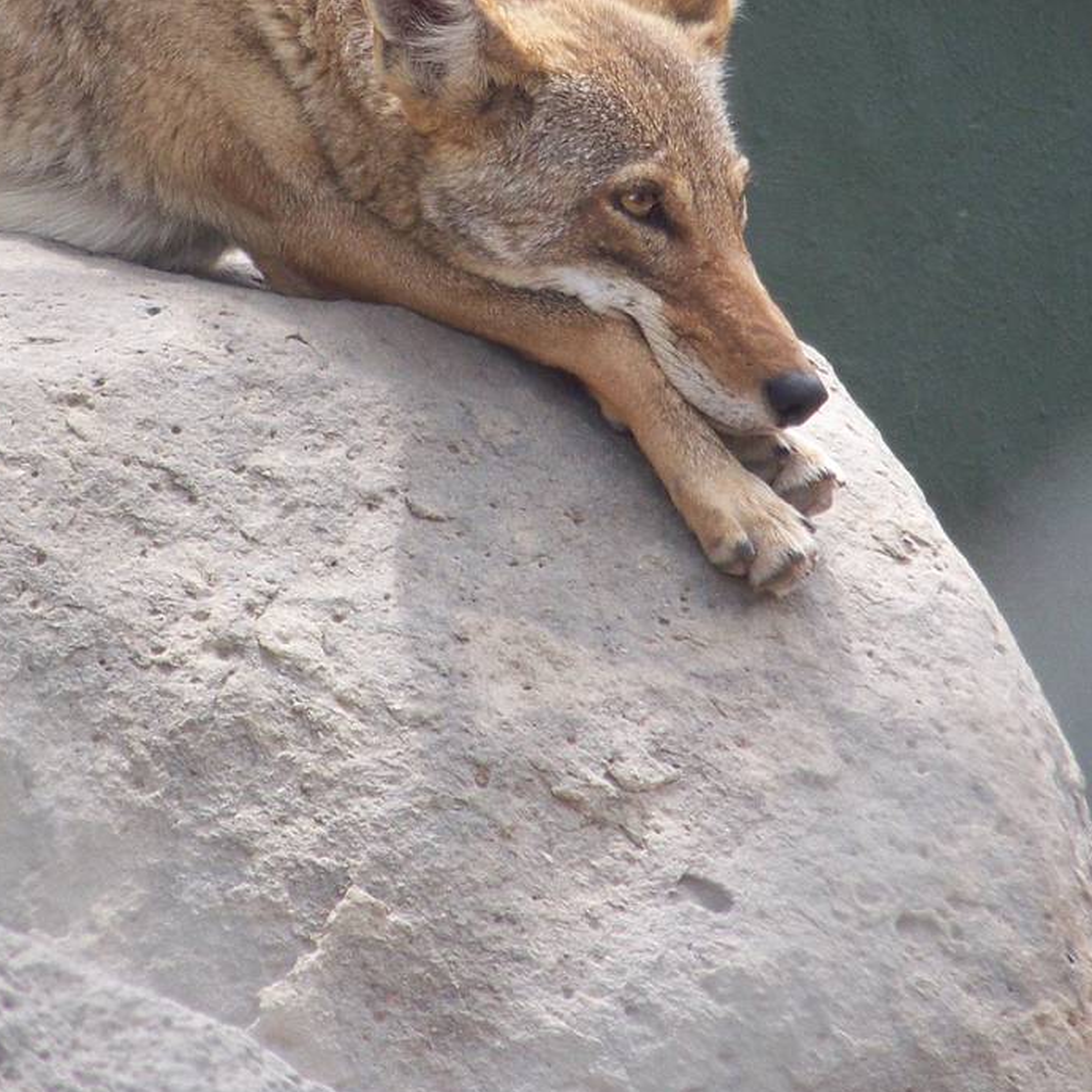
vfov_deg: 2.0
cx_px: 386
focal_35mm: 886
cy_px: 163
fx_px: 31622
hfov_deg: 2.0
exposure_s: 1/100
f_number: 4.8
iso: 100
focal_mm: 70.2
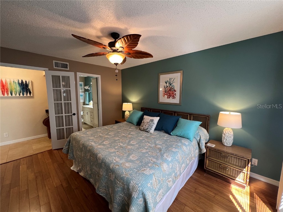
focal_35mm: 13
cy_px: 106
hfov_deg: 106.2
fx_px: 106
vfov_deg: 89.9
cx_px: 142
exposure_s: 1/60
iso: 200
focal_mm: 1.57
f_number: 1.8
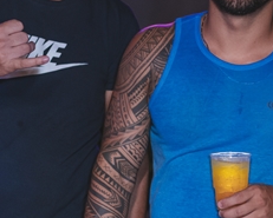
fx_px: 1281
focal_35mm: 159
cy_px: 114
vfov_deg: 9.8
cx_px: 233
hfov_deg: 12.1
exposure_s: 1/200
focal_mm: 35
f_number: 2.8
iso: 1000
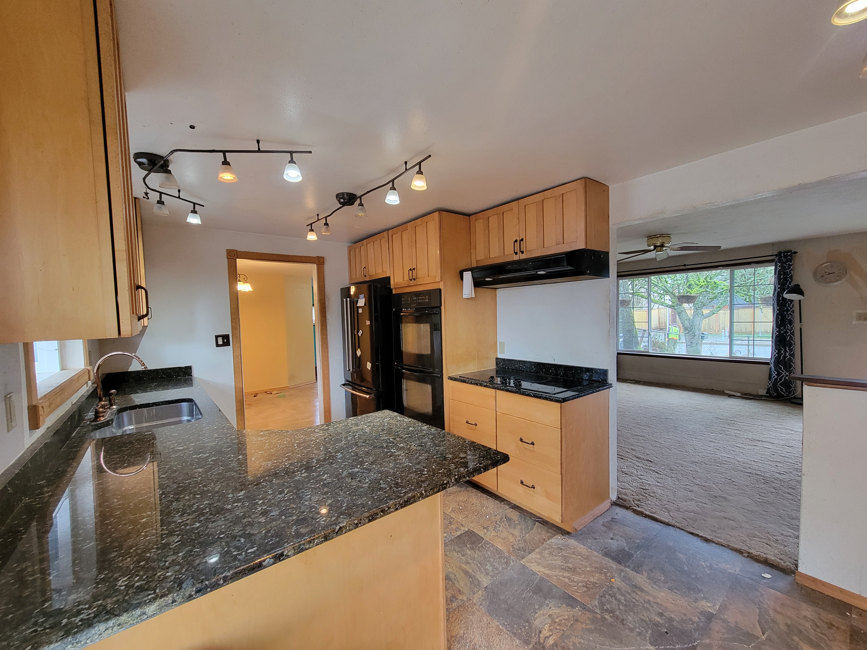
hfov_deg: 106.2
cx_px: 434
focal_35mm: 13
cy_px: 325
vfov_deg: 89.9
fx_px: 326
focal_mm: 2.2
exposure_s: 1/60
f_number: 2.2
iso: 320
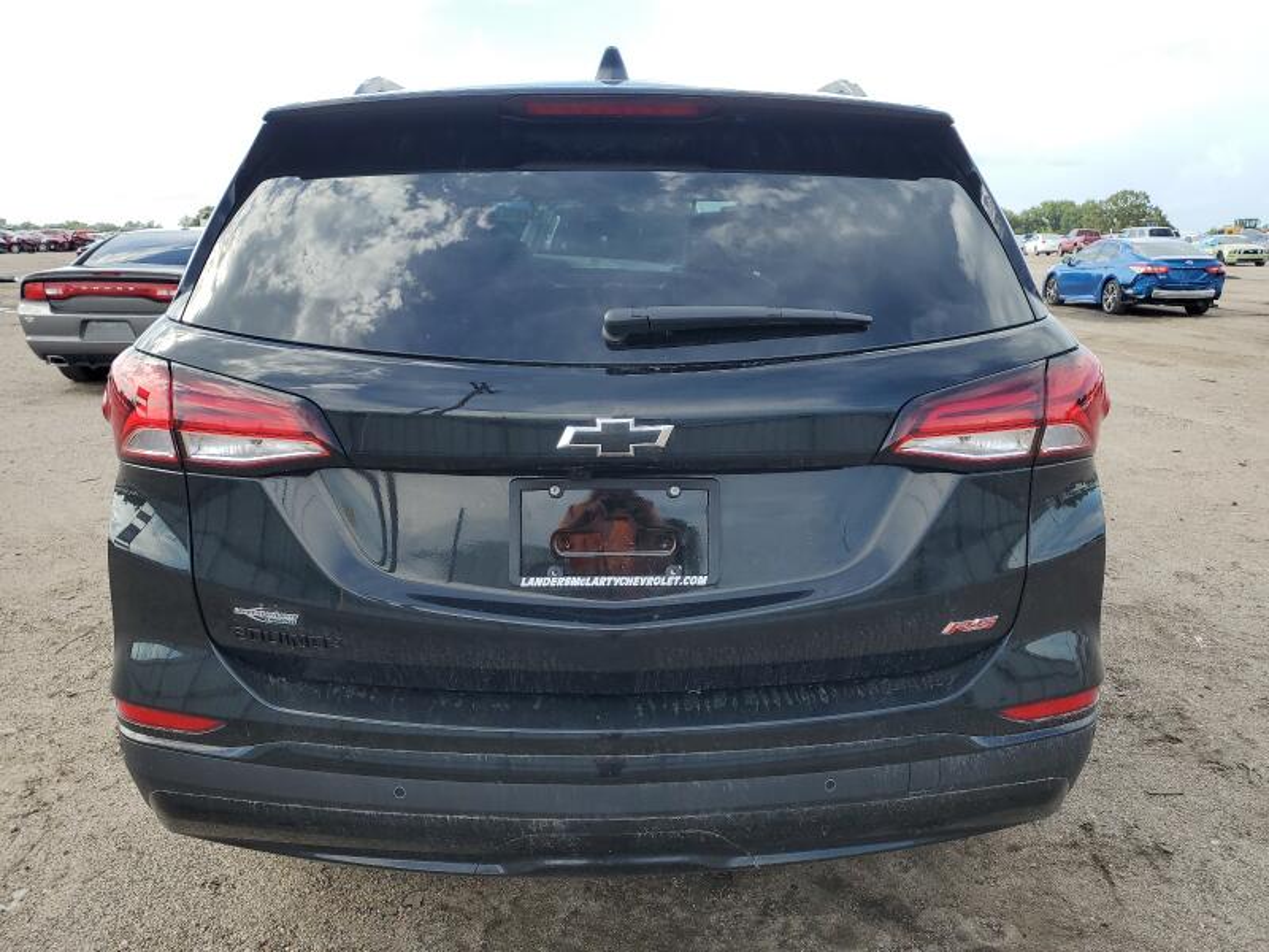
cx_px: 634
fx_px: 953
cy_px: 476
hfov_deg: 67.3
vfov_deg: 53.1
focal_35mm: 26
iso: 50
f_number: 1.5
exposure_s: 1/1000
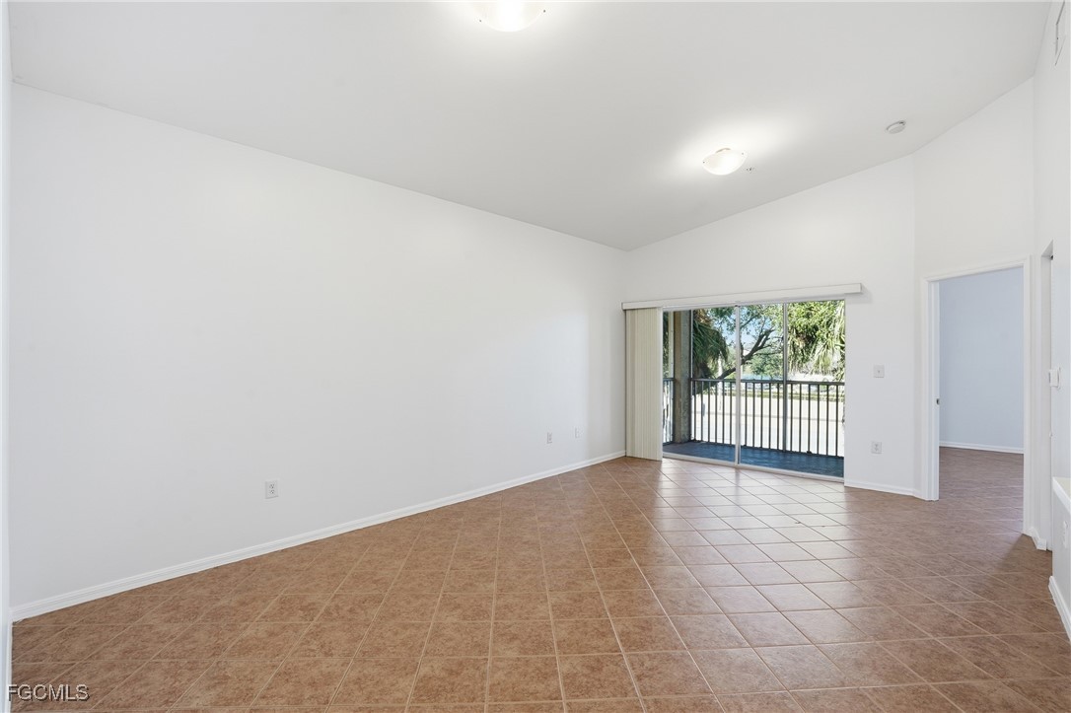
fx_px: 476
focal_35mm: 16
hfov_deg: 96.8
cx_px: 536
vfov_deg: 73.7
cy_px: 356
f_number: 9
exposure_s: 1/20
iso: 200
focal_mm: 16
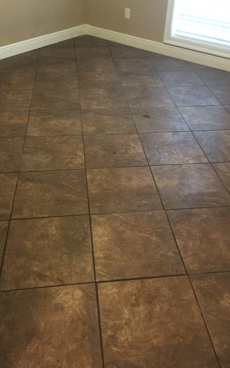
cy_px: 184
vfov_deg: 61.2
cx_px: 112
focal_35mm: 31
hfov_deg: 40.6
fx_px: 311
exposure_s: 1/8
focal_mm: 4.15
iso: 125
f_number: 2.2
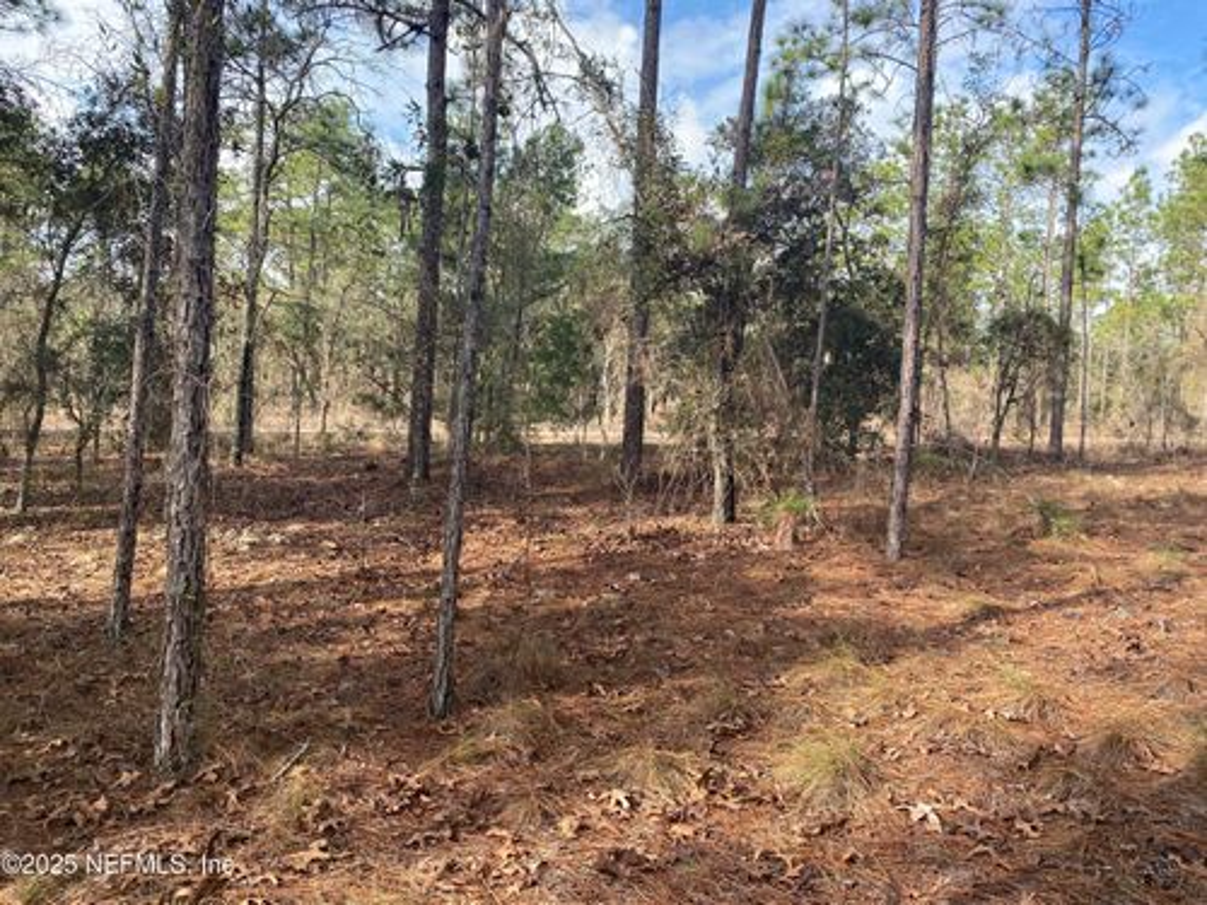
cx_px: 604
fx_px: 907
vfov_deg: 53.1
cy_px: 452
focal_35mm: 26
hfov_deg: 67.3
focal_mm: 4.25
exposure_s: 1/690
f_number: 1.8
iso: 32
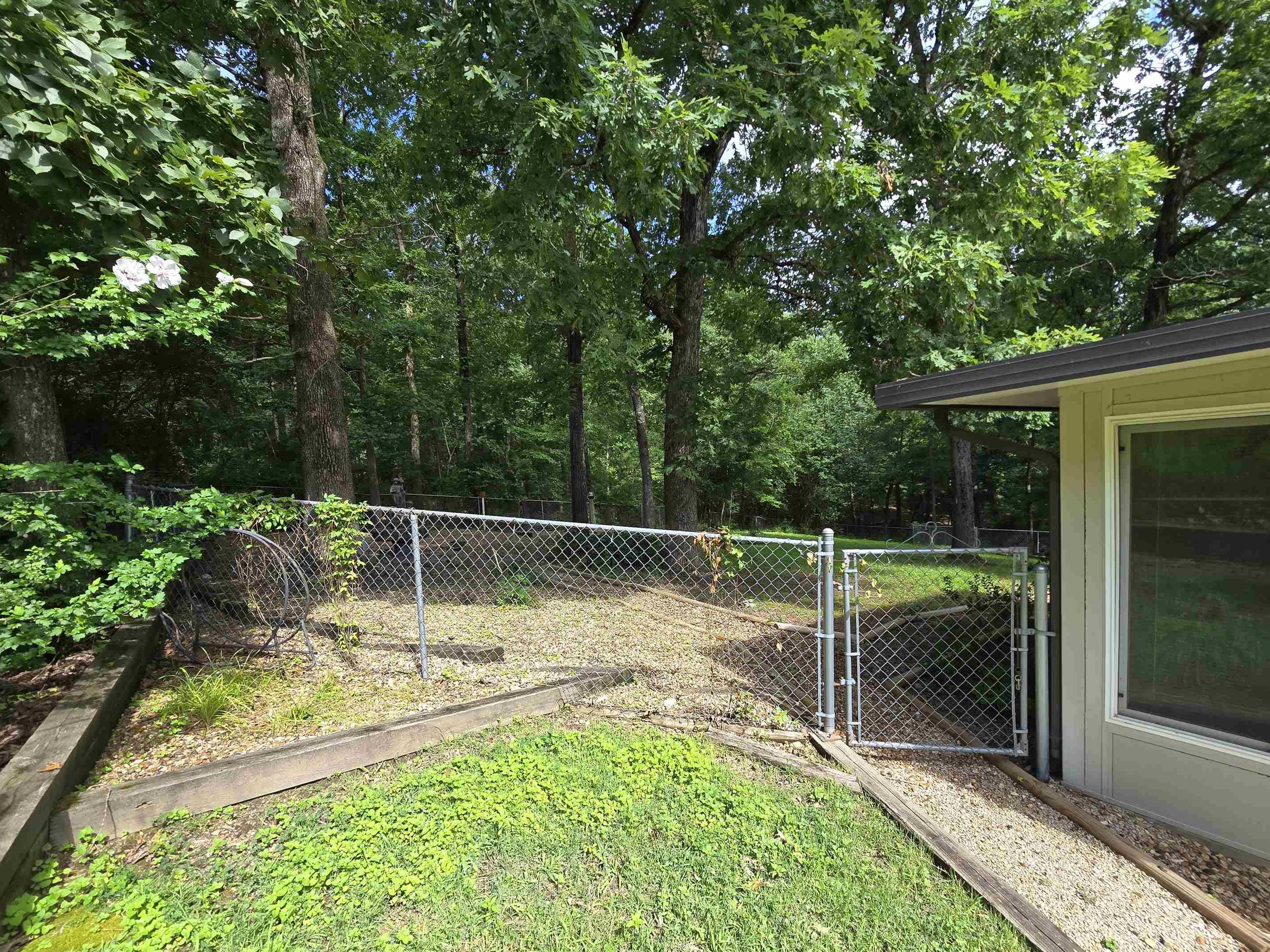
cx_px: 636
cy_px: 504
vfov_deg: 85.6
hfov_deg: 102.1
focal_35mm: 14
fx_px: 514
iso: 50
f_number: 2.2
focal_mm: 2.2
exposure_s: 1/515
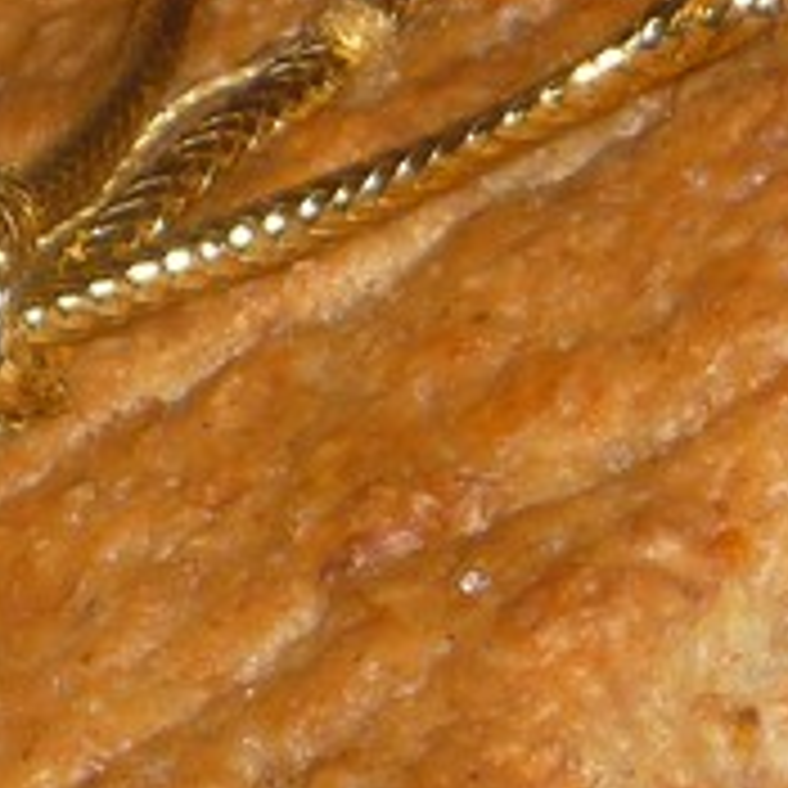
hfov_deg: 3.3
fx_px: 13547
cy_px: 923
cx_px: 563
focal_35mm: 526
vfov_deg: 3.3
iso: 100
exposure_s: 1/50
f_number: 5.7
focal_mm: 16.3
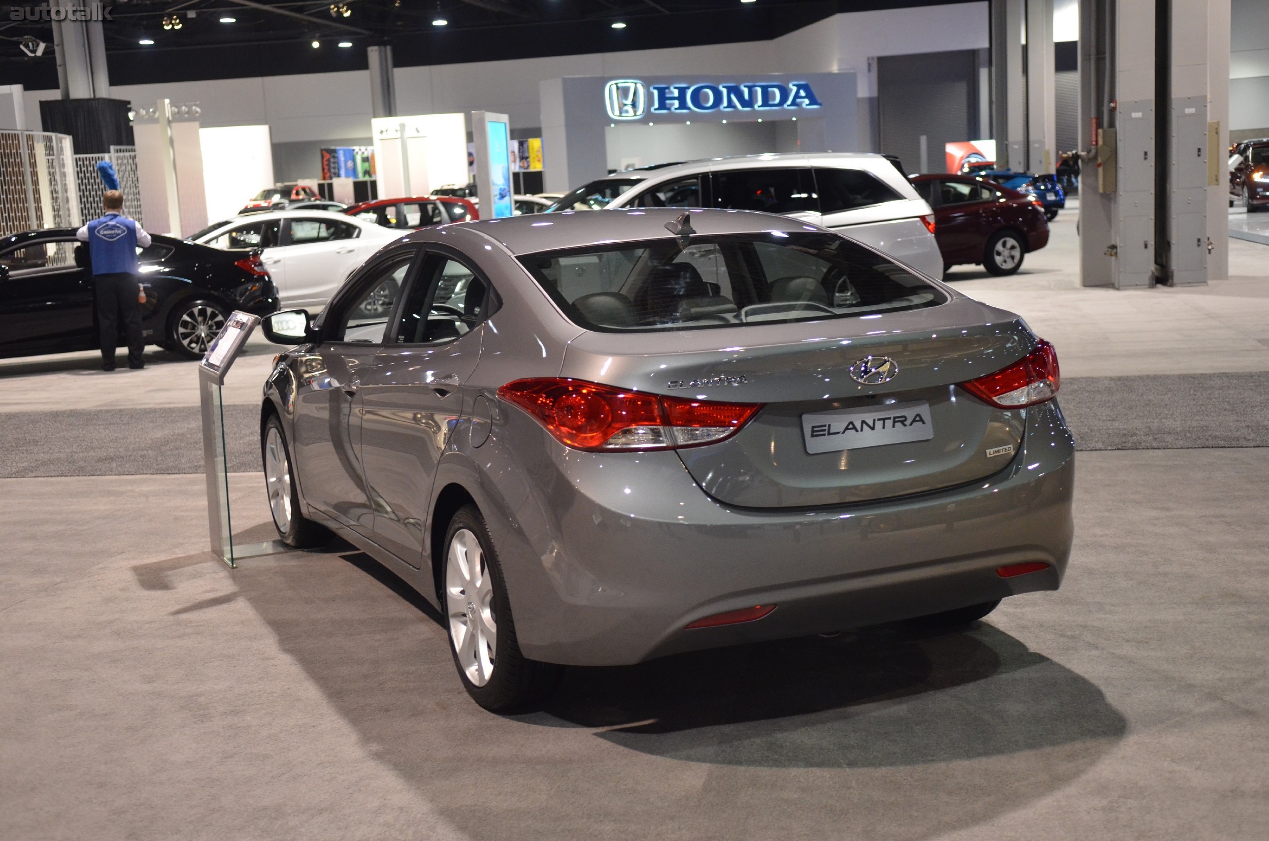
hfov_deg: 42.4
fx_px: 1636
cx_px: 634
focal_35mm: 46
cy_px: 420
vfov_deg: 28.8
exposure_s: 1/30
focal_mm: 31
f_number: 2.8
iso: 1600
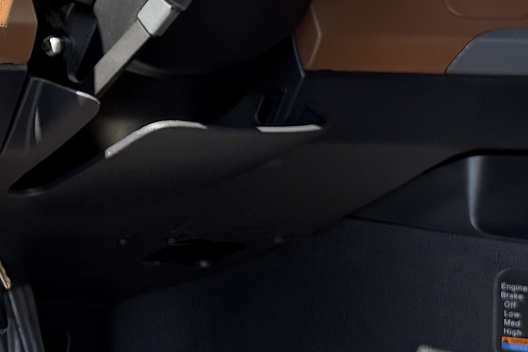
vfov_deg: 10.2
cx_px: -216
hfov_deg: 14.5
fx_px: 1965
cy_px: 111
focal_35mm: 134
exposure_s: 1/788
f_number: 1.78
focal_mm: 6.76
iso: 100
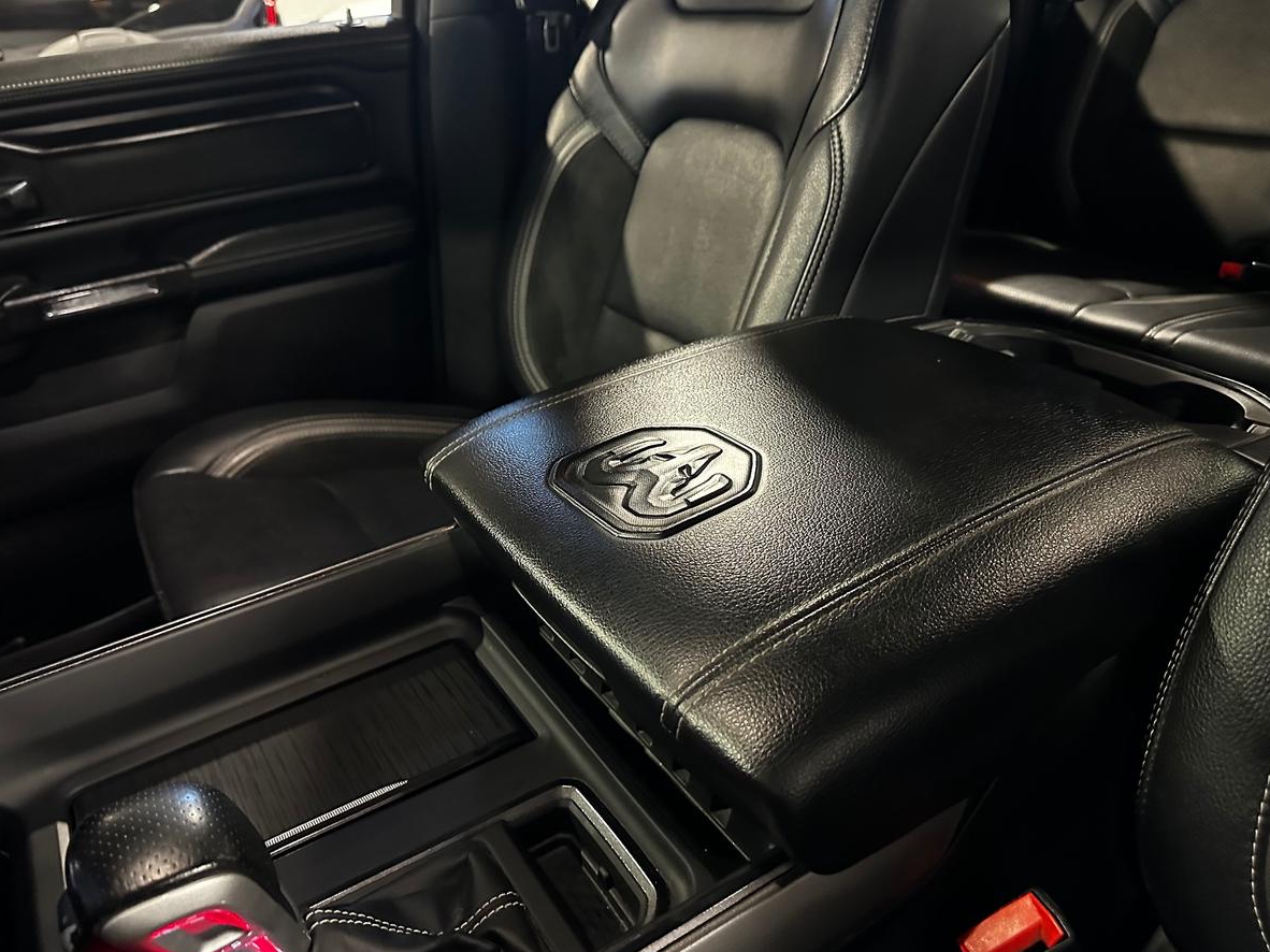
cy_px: 463
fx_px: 954
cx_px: 633
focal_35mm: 26
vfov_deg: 53.0
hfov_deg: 67.3
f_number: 1.78
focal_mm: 6.86
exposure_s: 1/30
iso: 1250
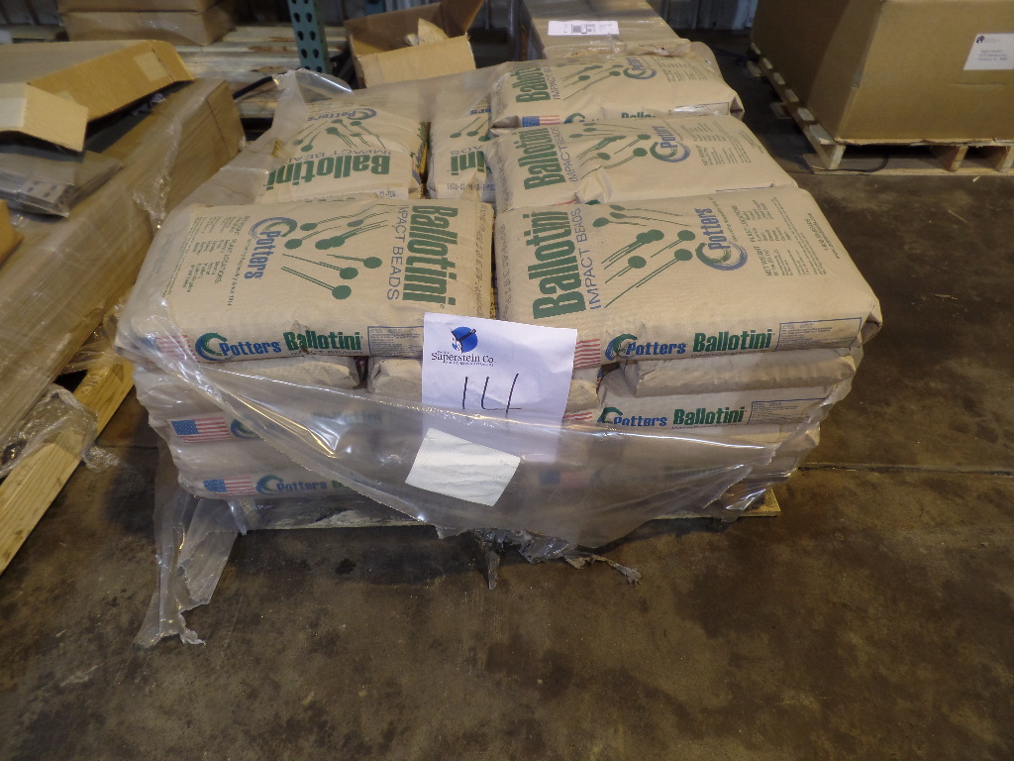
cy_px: 380
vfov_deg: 58.9
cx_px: 507
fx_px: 674
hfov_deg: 73.9
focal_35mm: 23
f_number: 2.8
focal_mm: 4.1
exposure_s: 1/30
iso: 160
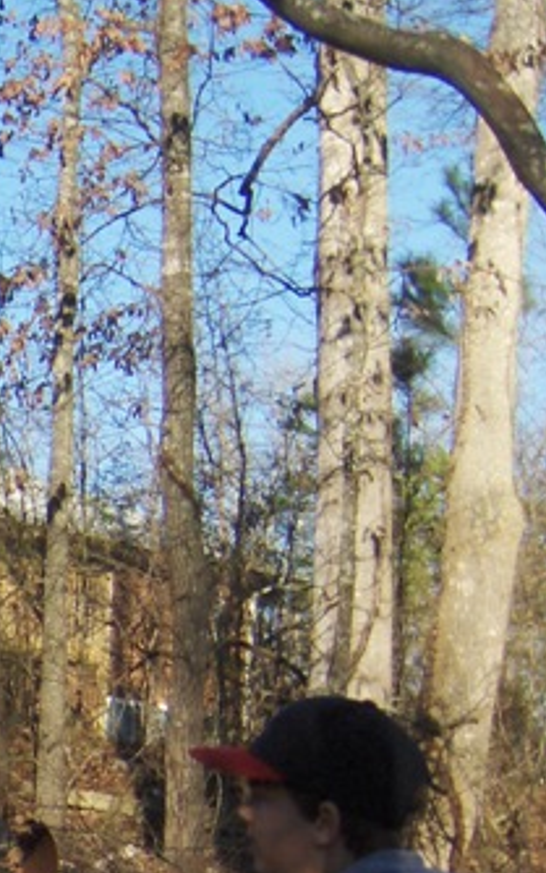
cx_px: -747
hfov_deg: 10.3
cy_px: 865
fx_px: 2640
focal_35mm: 111
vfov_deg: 18.3
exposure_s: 1/752
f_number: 3.5
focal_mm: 7.5
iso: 100
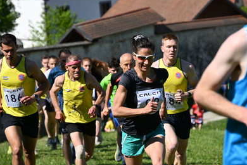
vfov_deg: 7.7
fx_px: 1228
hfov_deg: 11.5
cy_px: 71
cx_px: 137
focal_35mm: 179
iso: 125
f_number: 6.3
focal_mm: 155
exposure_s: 1/500
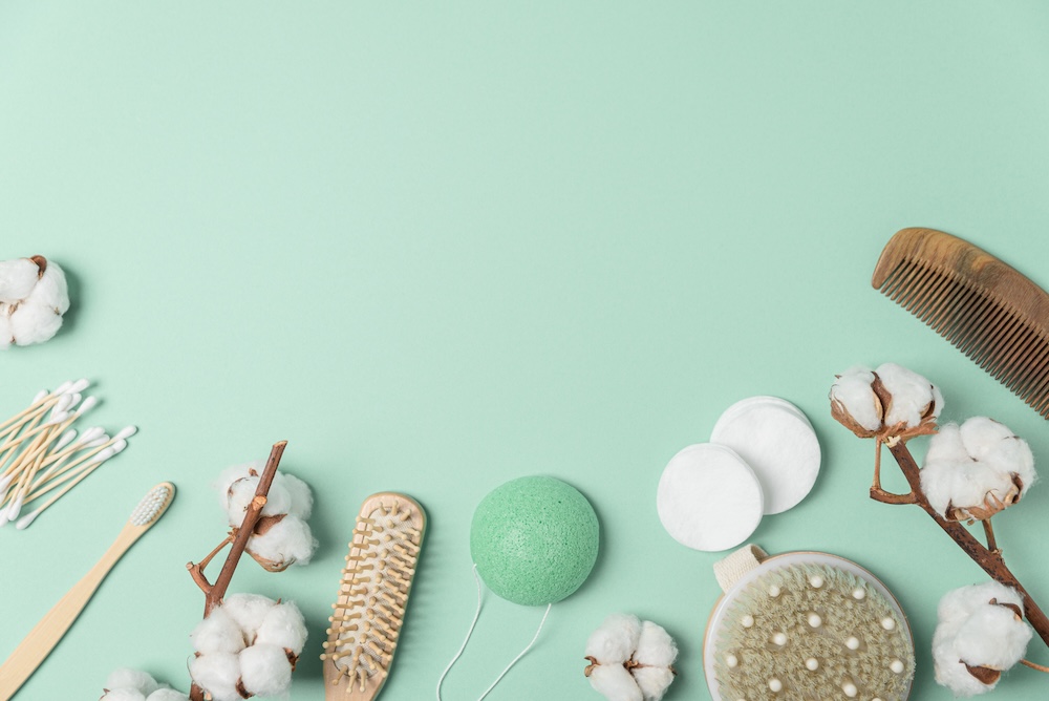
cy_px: 350
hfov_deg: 39.6
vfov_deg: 27.0
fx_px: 1458
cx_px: 524
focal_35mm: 50
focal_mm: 50
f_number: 5
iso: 100
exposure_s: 1/100
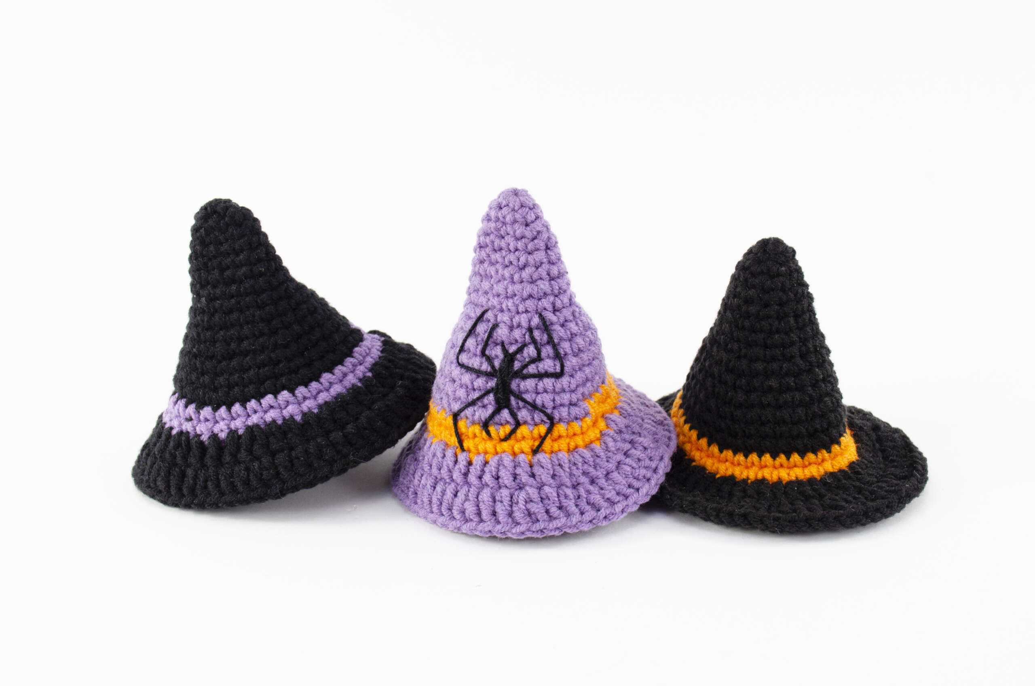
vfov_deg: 29.7
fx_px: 1291
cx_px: 518
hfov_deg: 43.7
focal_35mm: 45
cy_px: 343
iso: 100
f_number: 11
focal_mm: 30
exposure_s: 1/15
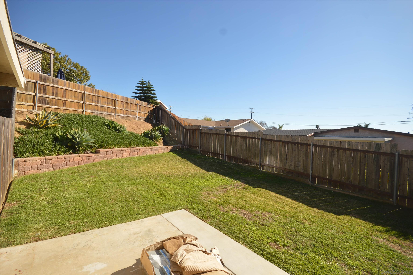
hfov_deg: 100.4
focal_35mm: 15
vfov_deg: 77.2
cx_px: 206
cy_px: 138
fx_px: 172
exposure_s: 1/200
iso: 100
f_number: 7.1
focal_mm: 10
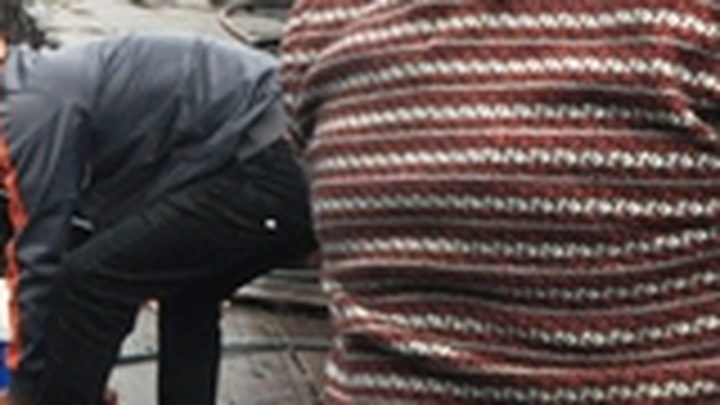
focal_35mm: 121
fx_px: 2310
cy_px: 176
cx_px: -558
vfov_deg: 10.0
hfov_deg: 15.4
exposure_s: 1/320
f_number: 9
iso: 800
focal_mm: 18
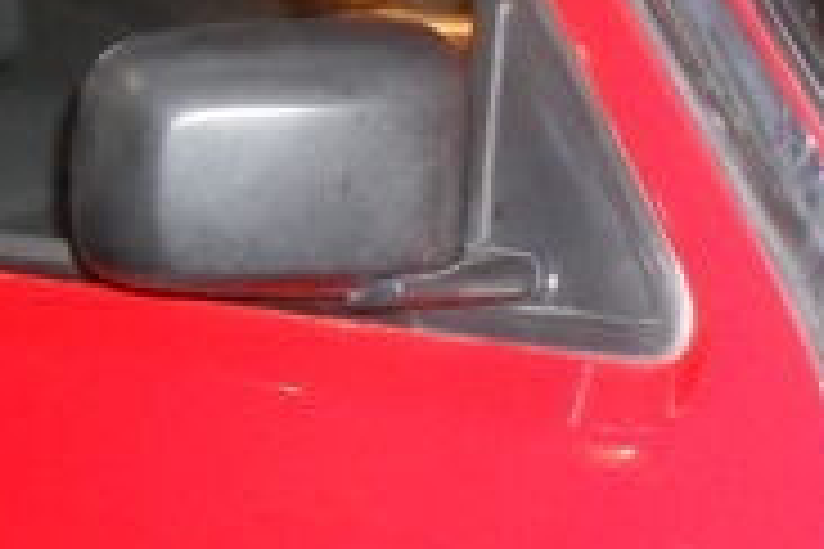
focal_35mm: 127
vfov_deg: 10.3
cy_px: 886
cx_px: 459
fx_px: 2907
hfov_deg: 16.1
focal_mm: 6.3
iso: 400
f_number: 3.2
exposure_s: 1/45
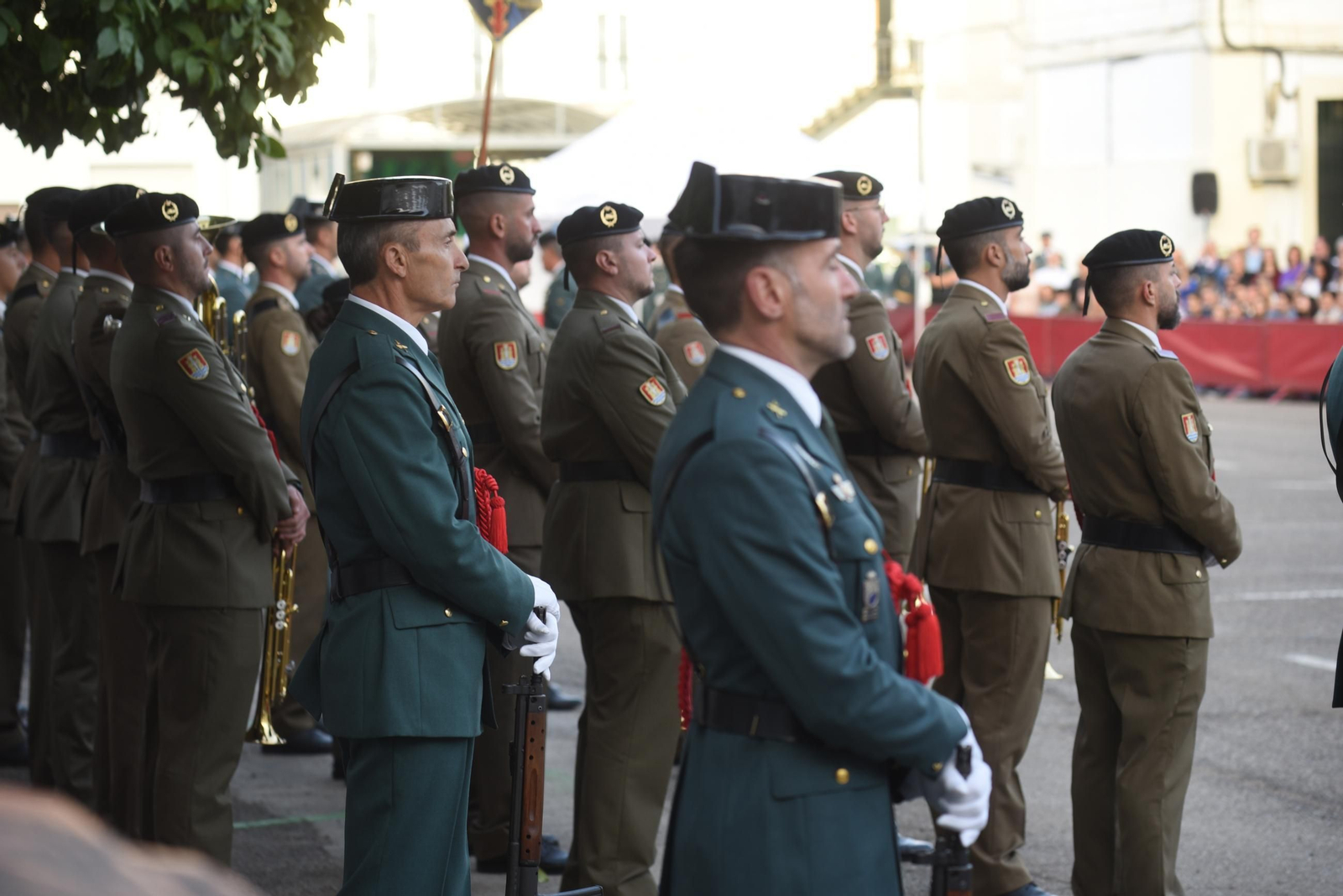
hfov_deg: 18.6
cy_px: 448
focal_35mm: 110
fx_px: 4105
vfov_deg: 12.5
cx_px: 672
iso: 220
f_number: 4
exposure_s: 1/160
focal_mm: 110
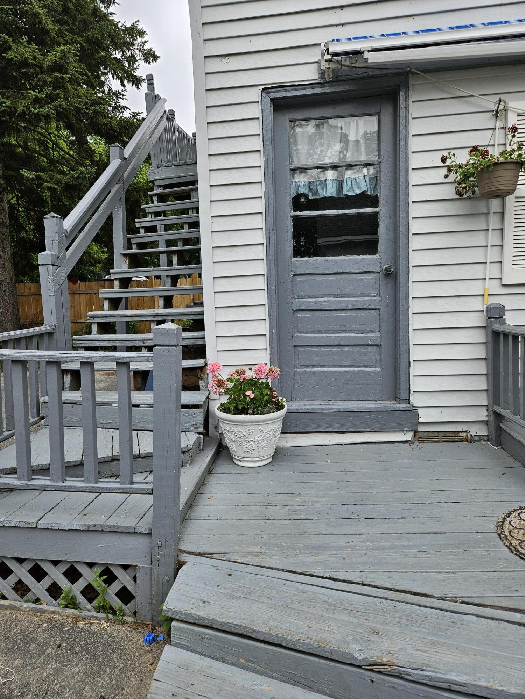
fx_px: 465
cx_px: 262
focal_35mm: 23
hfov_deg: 58.9
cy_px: 350
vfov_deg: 73.9
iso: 64
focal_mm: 5.4
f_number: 1.8
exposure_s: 1/120
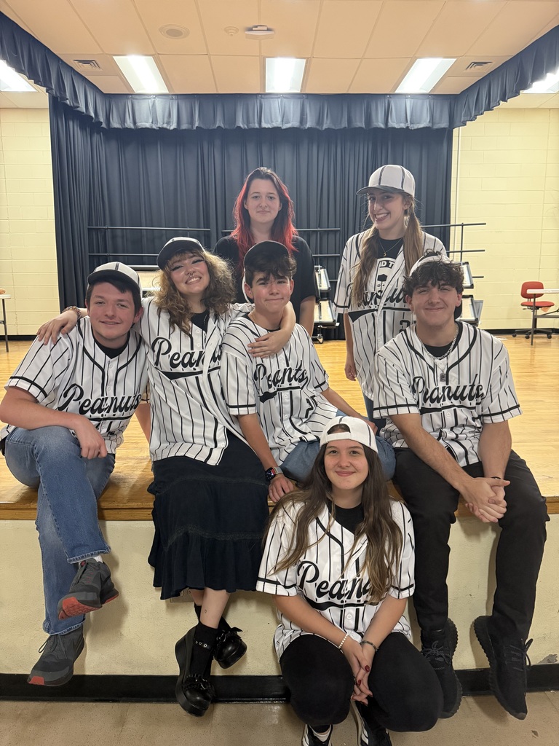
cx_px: 280
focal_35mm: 24
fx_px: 517
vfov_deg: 71.6
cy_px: 373
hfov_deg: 56.8
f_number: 1.78
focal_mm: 6.76
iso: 500
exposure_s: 1/60
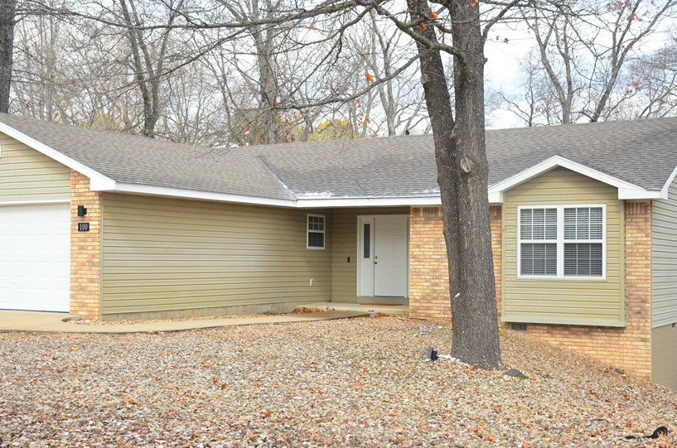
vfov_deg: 25.9
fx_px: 976
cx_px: 313
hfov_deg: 38.2
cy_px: 224
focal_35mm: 52
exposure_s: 1/1600
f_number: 4
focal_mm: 26
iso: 2200
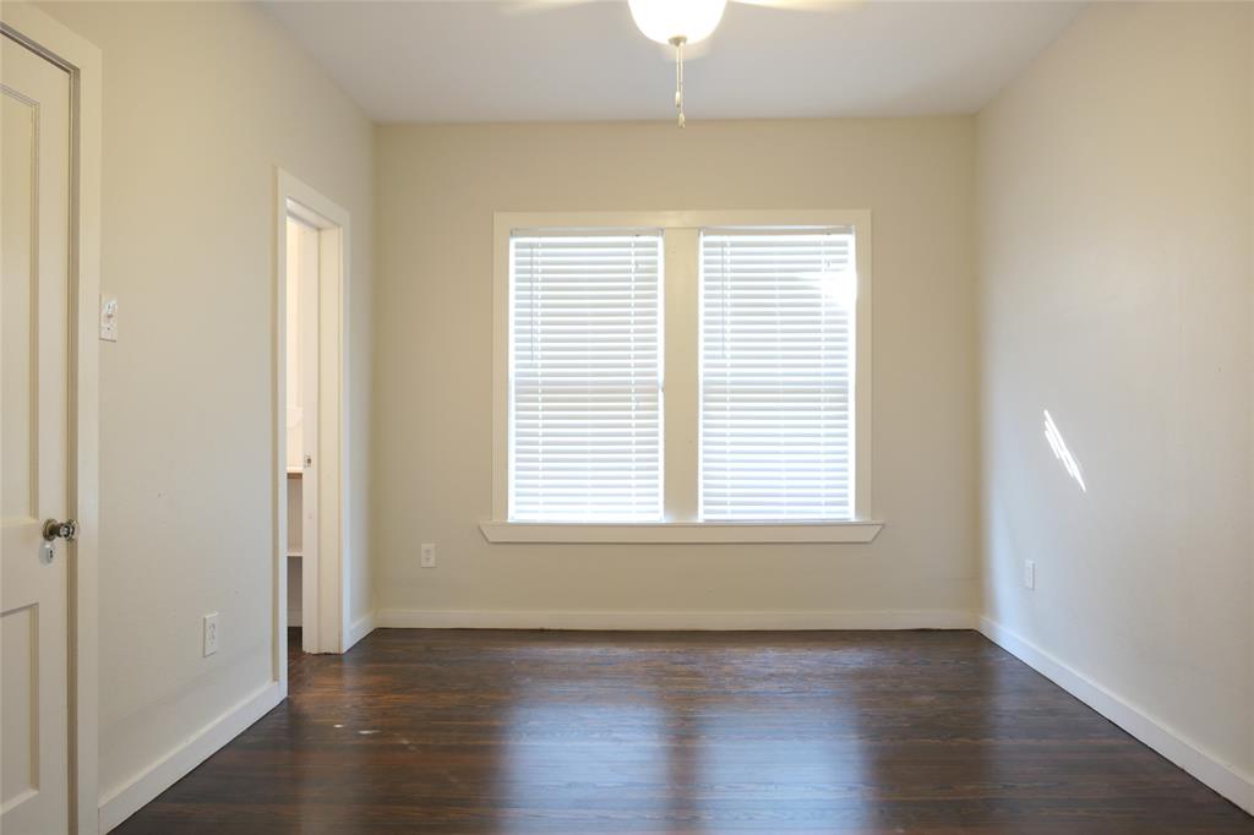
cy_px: 418
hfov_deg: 73.8
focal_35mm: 24
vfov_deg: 53.1
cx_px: 627
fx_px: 836
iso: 200
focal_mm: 8.8
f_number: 1.4
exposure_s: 1/60
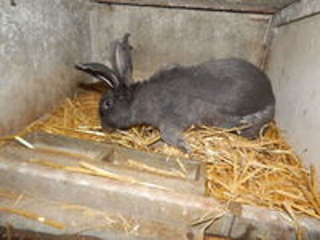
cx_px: 160
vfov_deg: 58.9
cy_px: 120
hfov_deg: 73.9
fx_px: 213
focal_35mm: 23
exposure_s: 1/30
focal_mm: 4
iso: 200
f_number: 3
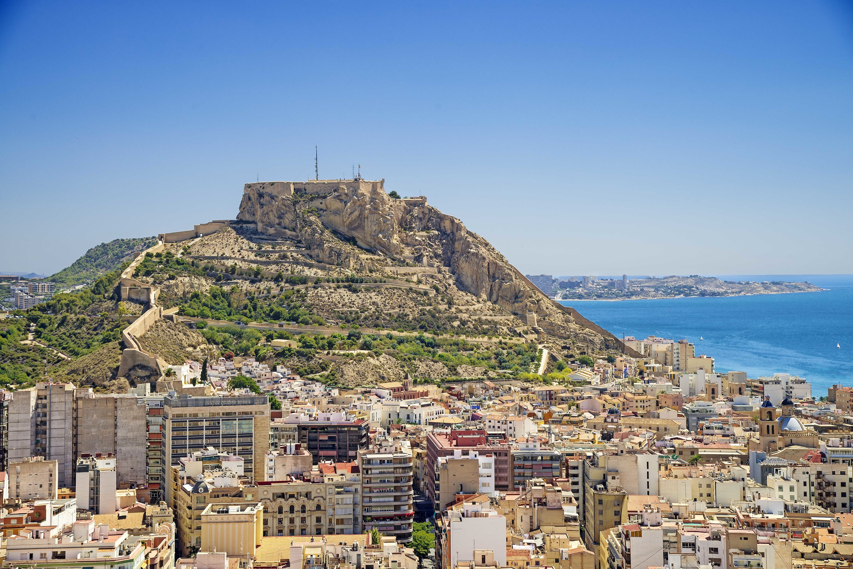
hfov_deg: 30.9
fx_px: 1541
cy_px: 284
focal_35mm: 65
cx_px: 426
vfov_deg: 20.9
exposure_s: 1/400
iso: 100
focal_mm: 65
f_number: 8
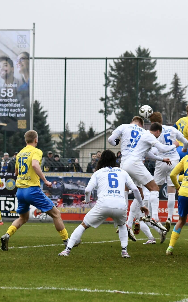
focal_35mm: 154
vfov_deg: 13.6
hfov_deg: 8.5
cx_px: 157
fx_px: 1262
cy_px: 150
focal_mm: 100
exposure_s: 1/1600
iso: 8000
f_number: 4.8
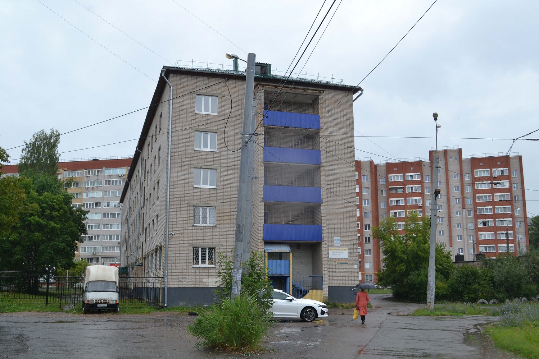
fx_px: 539
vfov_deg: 36.9
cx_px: 270
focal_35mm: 36
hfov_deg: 53.1
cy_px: 180
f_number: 8
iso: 220
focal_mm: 24
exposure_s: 1/125
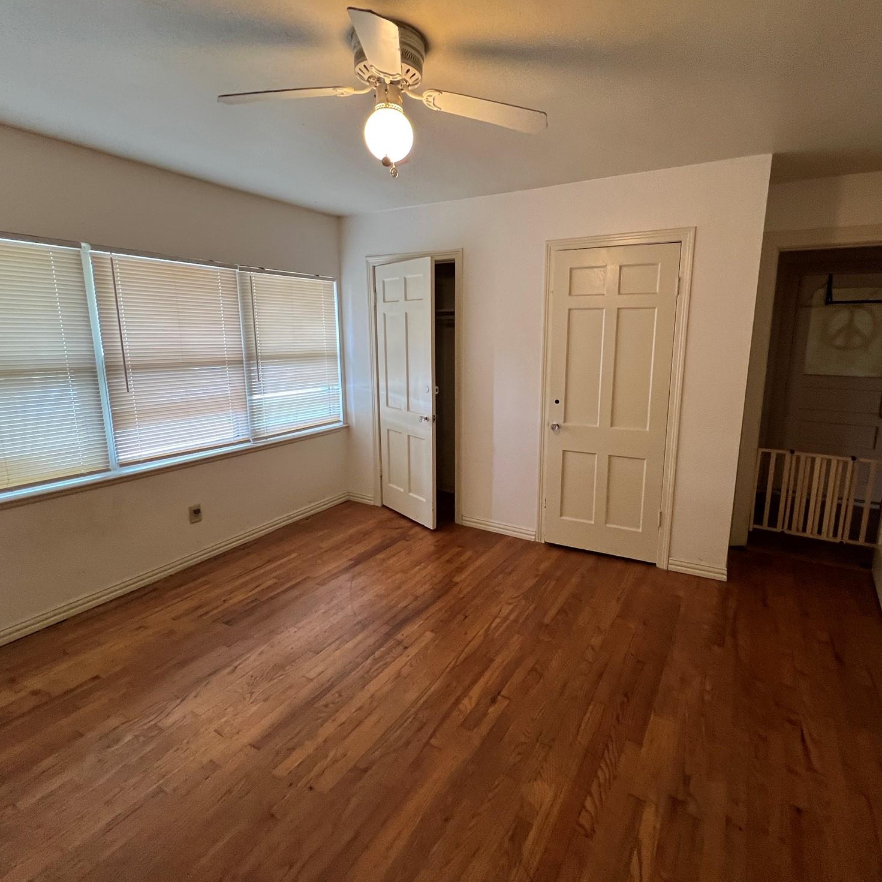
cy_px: 426
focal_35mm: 16
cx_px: 480
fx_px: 461
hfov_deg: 87.2
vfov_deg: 87.4
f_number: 1.8
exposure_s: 1/60
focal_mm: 1.57
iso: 250
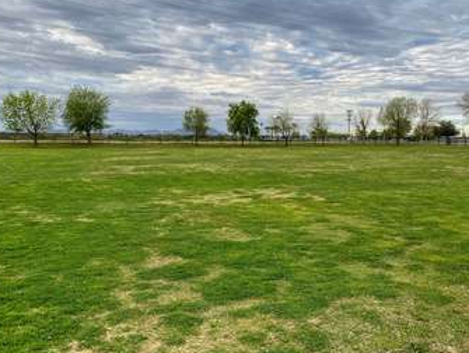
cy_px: 171
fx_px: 420
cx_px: 260
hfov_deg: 58.2
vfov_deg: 45.5
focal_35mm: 31
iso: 32
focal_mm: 4.25
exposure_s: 1/500
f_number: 1.8
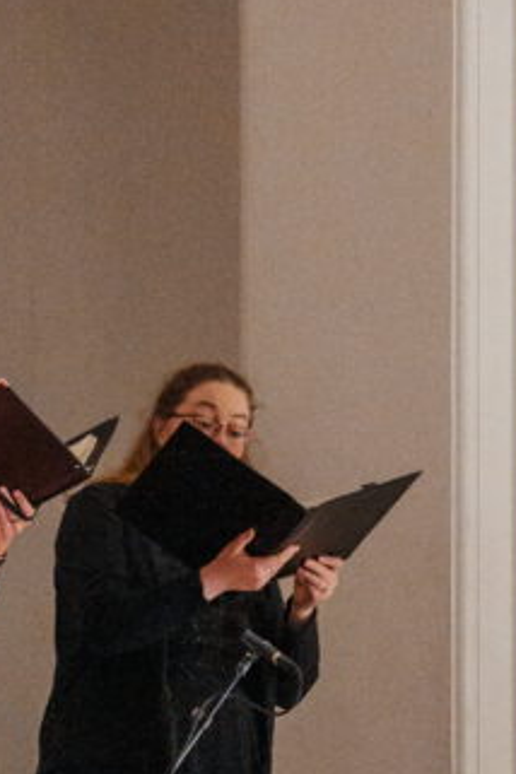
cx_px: -95
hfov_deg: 2.2
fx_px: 13565
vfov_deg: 3.3
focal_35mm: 631
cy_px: 547
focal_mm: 198
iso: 3200
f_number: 2.8
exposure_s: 1/100
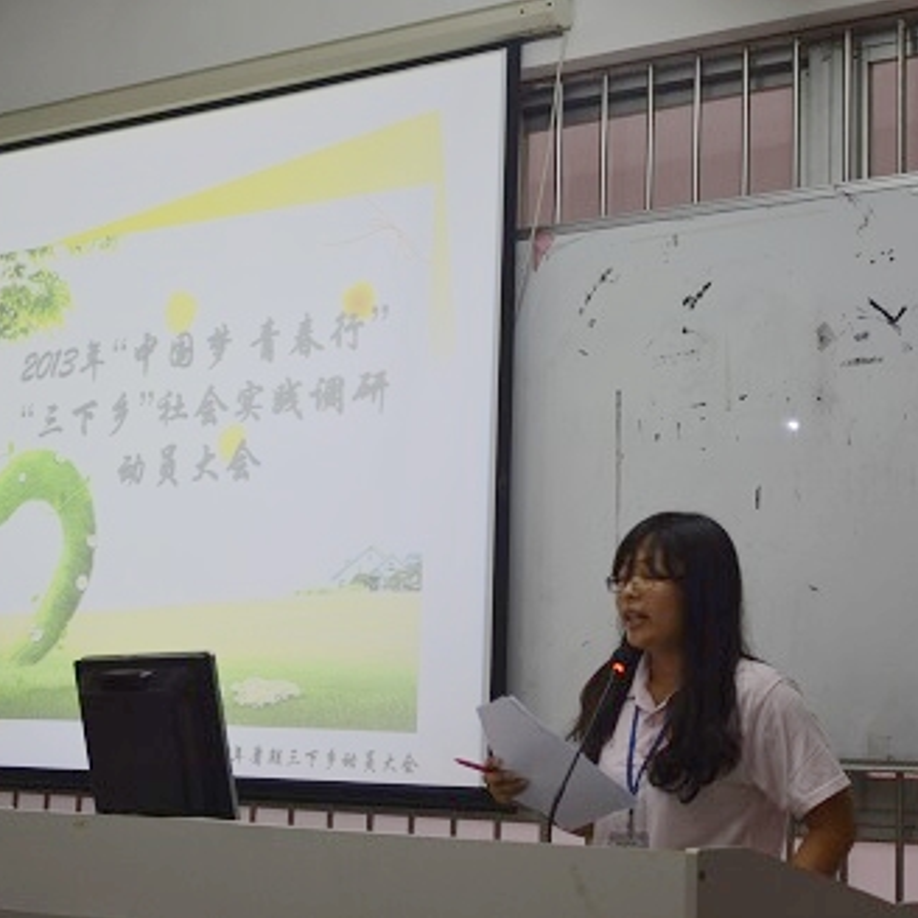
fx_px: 1980
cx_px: 434
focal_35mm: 66
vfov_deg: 26.1
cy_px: 462
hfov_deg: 26.1
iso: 280
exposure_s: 1/40
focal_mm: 34
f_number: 4.2
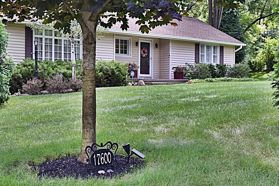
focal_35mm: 58
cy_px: 104
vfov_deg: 23.4
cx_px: 142
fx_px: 450
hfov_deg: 34.5
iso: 320
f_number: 5.6
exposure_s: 1/250
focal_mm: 34
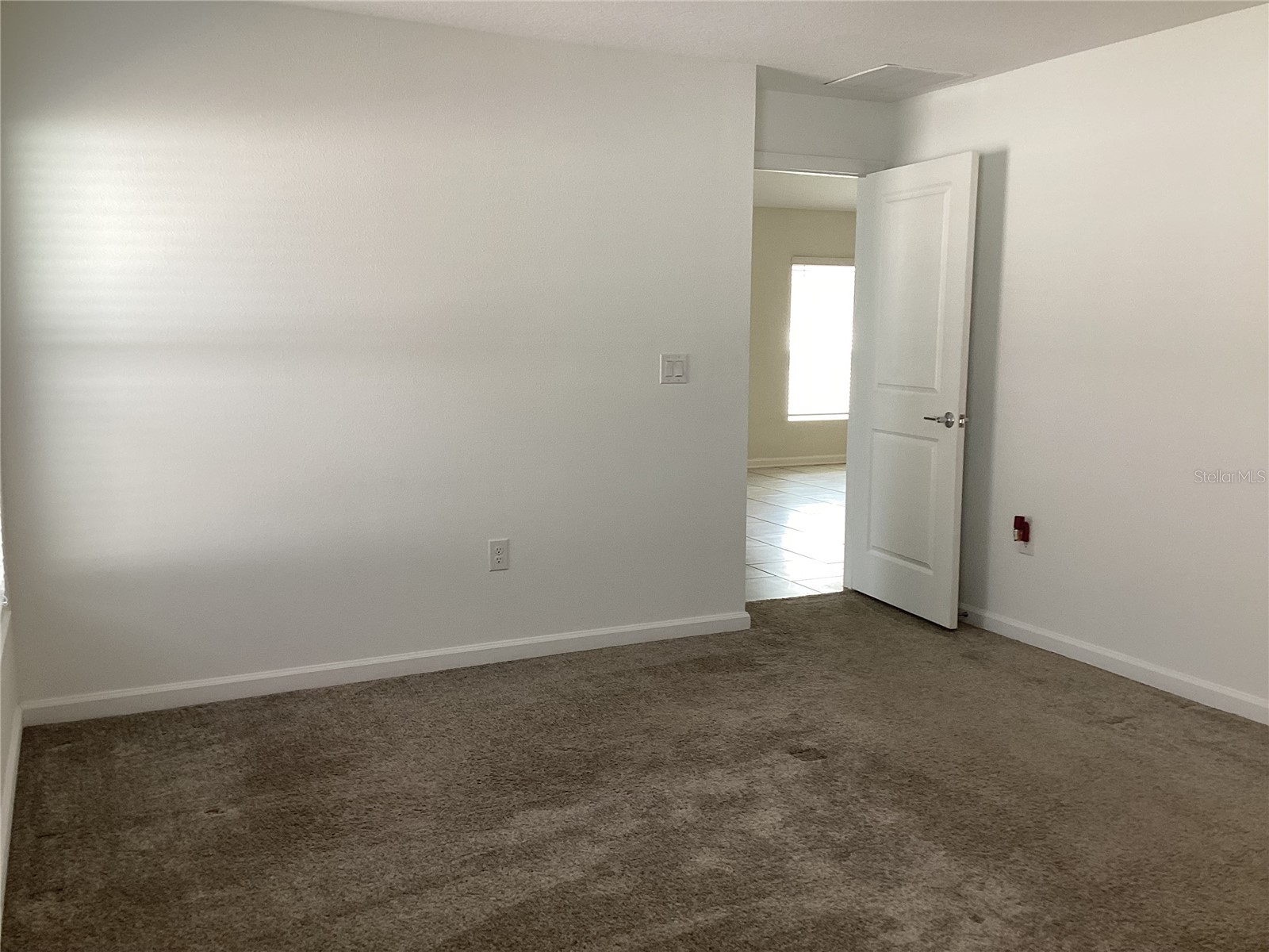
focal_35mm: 31
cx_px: 634
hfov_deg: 58.4
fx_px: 1136
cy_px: 476
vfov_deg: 45.4
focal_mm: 3.3
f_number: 2.4
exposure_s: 1/60
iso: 50
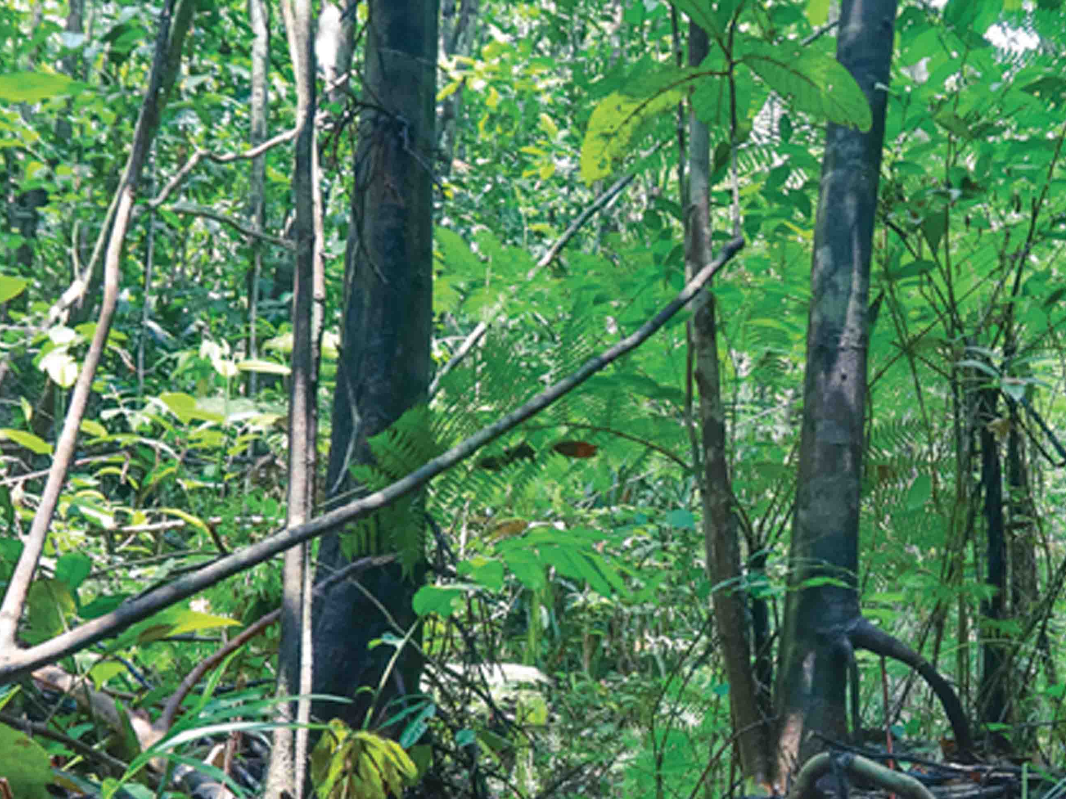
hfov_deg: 17.0
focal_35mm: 115
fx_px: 3541
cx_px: 882
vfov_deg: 12.9
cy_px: 550
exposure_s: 1/2000
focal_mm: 3.81
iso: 50
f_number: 2.2
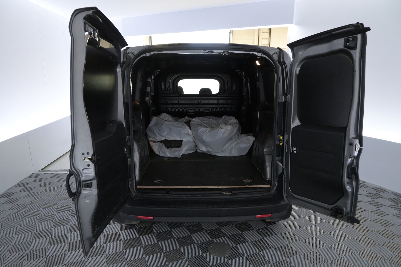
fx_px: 267
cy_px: 134
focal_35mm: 24
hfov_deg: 73.7
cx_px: 200
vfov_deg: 53.1
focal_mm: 16
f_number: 5.6
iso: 2500
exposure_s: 1/125
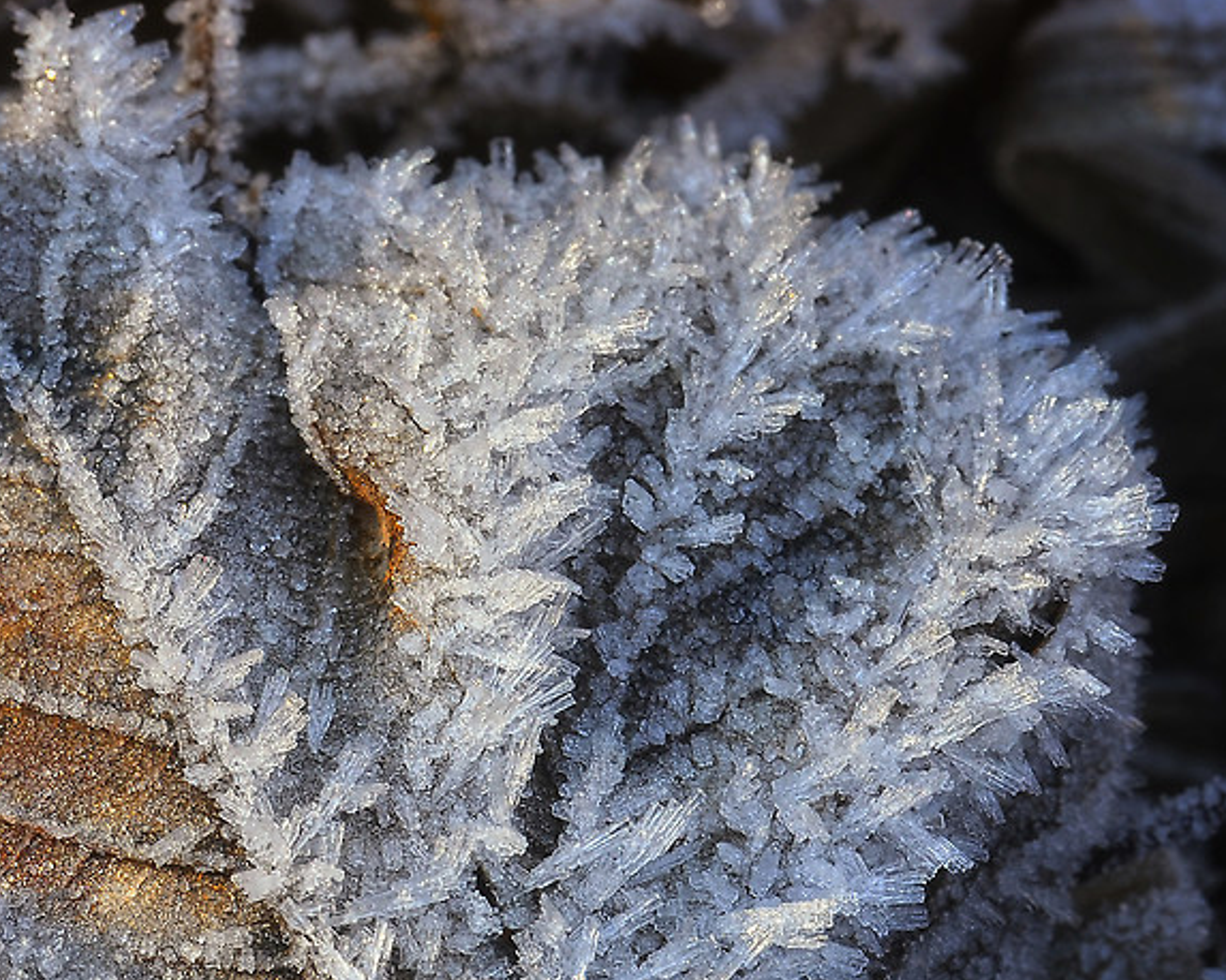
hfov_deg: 10.8
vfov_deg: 8.7
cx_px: 24
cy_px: 693
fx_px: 6420
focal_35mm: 177
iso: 200
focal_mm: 60
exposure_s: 1/25
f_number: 16
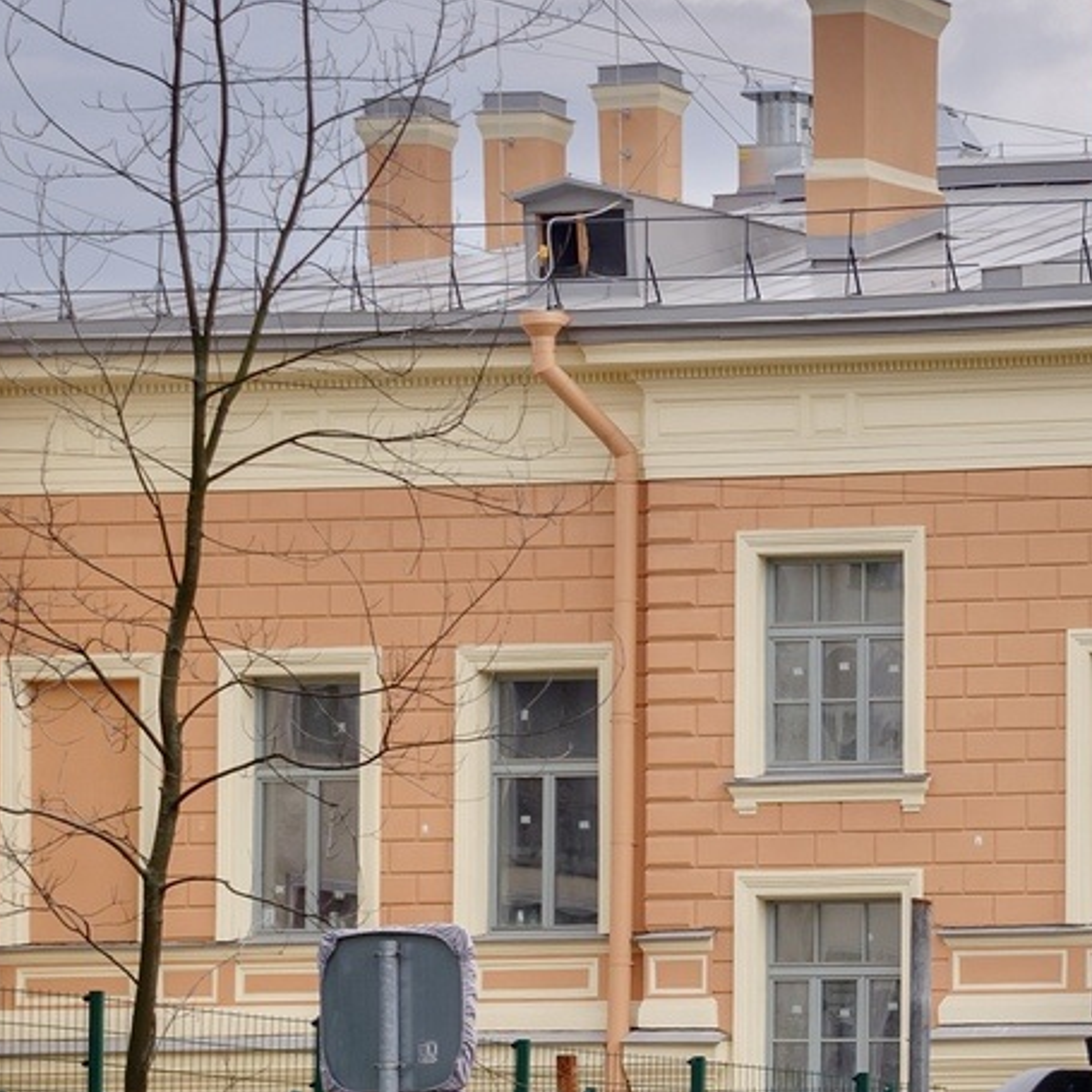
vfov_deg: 8.0
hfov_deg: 7.8
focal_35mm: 218
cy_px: 1052
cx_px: 1762
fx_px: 7780
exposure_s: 1/400
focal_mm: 52
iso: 160
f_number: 7.1
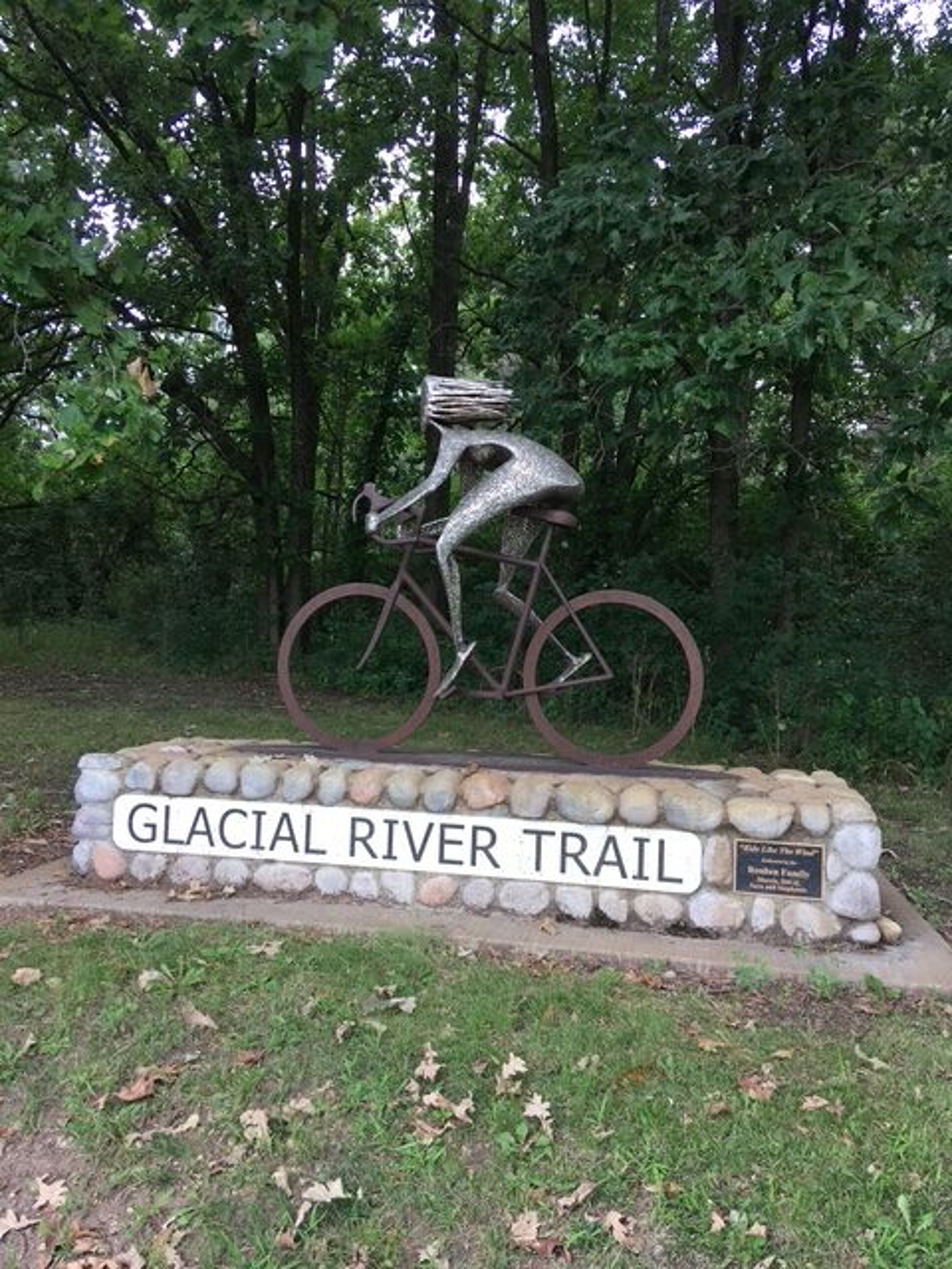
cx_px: 476
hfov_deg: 48.2
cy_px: 634
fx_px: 1063
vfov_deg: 61.7
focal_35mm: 29
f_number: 2.2
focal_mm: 4.15
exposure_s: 1/120
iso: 25
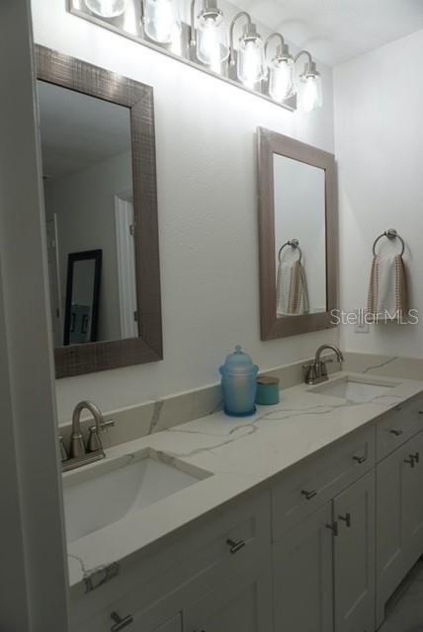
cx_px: 212
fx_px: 422
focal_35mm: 24
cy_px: 316
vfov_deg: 73.7
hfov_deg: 53.2
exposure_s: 1/80
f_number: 4.5
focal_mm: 16
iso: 100
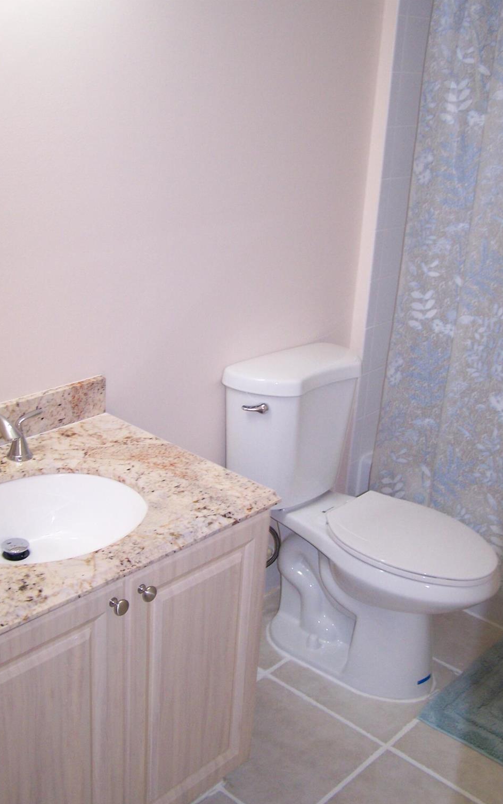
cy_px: 407
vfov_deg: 48.2
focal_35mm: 41
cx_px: 260
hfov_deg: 31.3
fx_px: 899
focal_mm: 6.3
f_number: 2.8
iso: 160
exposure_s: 1/60
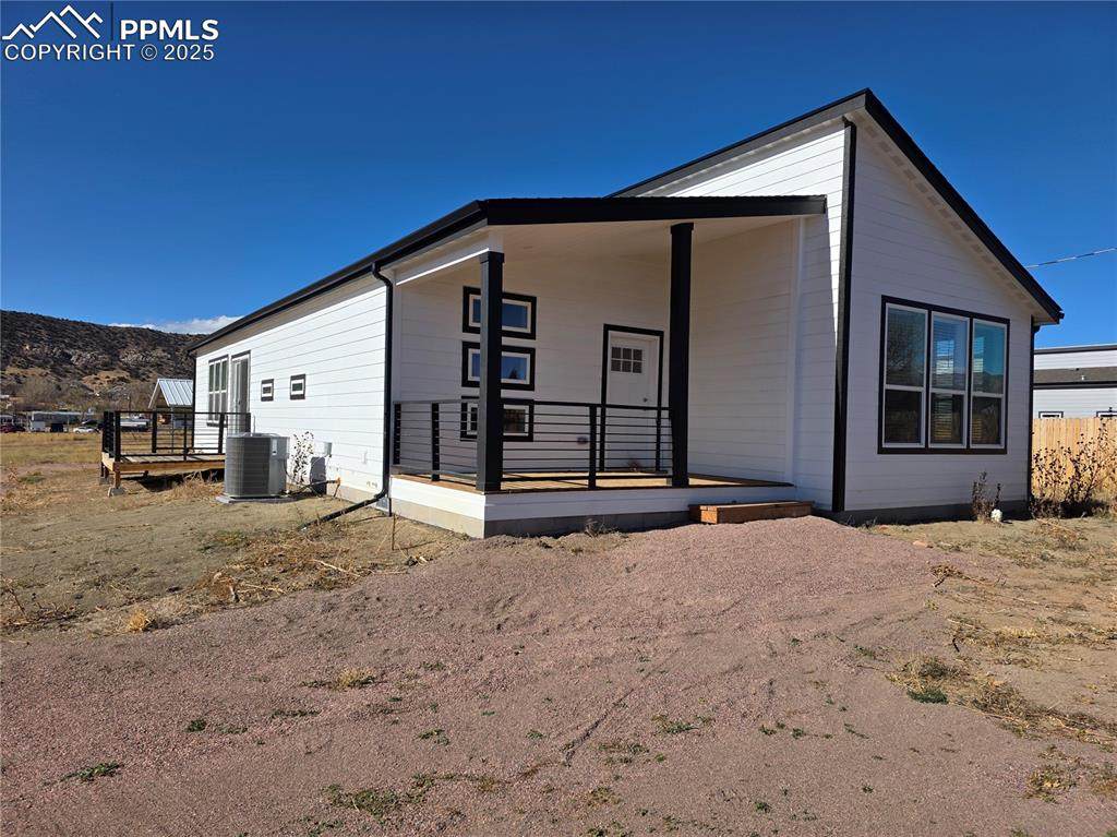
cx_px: 558
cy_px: 418
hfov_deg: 74.0
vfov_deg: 58.8
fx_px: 742
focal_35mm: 23
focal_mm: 6.3
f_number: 1.7
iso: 80
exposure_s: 1/7944
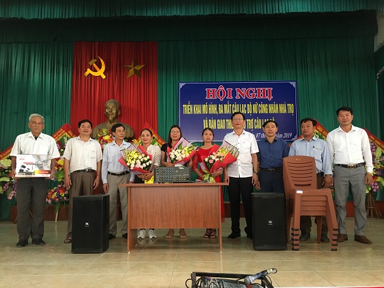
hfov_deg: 61.7
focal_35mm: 29
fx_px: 322
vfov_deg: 48.2
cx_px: 192
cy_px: 144
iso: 200
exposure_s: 1/33
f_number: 2.2
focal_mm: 4.15
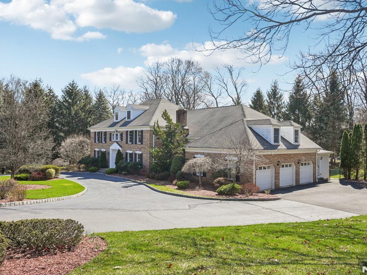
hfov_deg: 61.6
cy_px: 138
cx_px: 189
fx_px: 308
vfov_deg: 48.2
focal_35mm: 29
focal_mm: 26
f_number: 9
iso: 100
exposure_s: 1/160
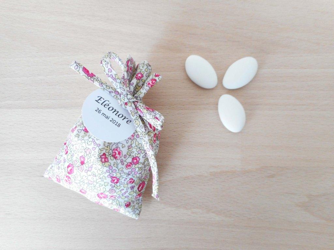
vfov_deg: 54.9
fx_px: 241
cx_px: 167
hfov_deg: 69.4
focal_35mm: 25
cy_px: 125
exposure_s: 1/30
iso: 250
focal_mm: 4.5
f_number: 3.7
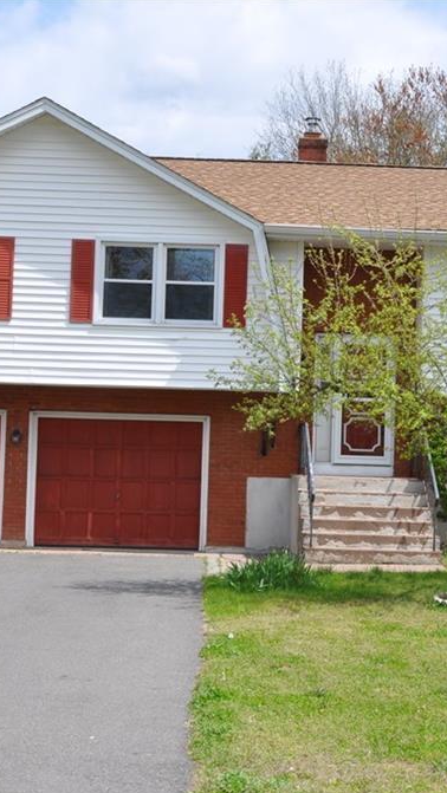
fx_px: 1410
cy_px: 398
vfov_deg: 31.4
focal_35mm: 67
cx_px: 232
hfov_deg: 18.0
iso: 200
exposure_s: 1/160
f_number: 13
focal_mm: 28
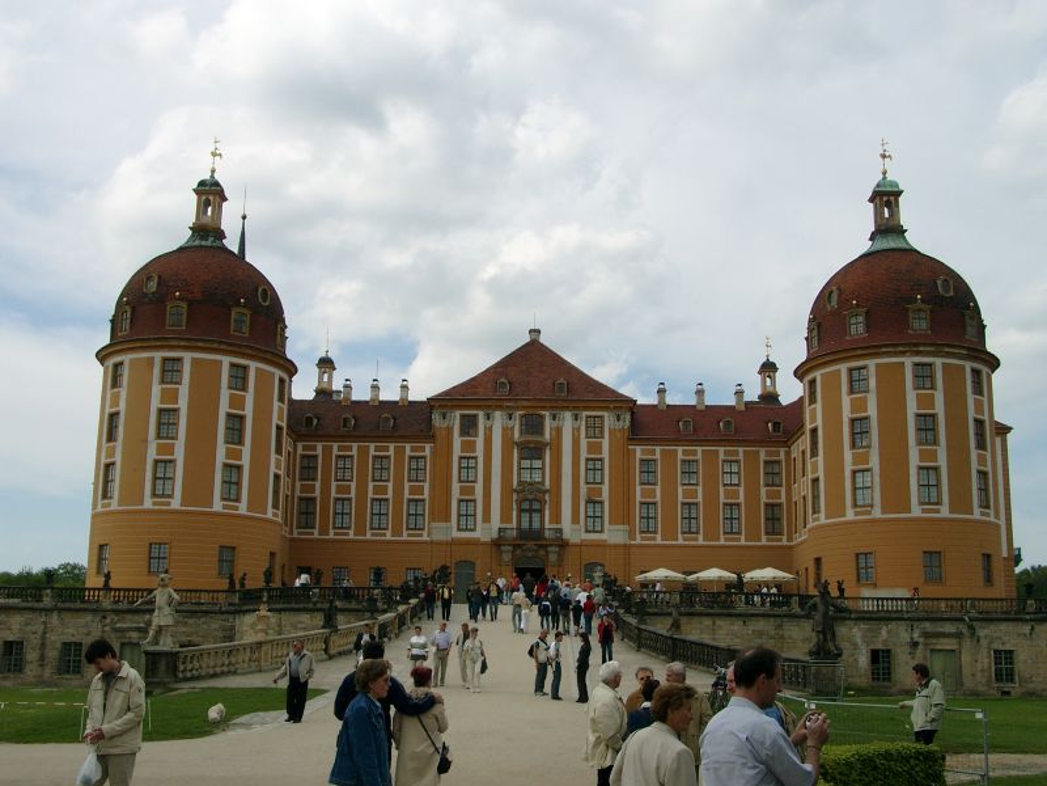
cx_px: 524
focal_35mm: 40
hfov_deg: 46.8
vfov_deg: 36.0
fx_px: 1210
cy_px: 393
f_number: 4
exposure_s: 1/946
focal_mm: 8.4
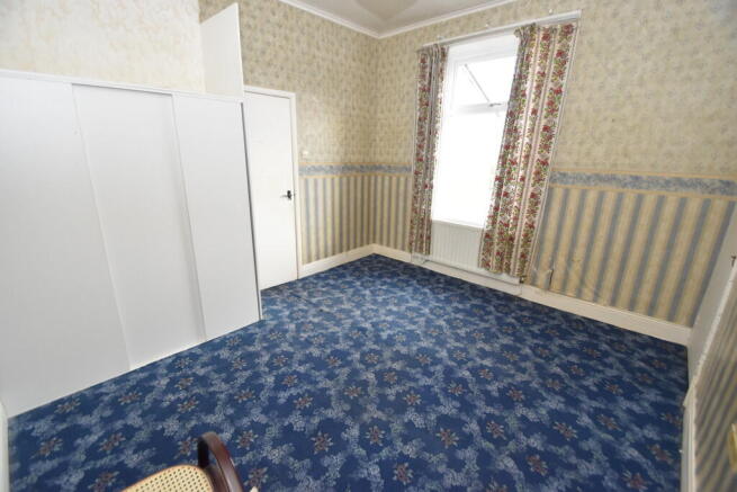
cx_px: 368
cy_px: 246
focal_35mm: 15
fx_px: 307
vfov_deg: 77.4
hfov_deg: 100.4
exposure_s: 1/60
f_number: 4
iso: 800
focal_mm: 10
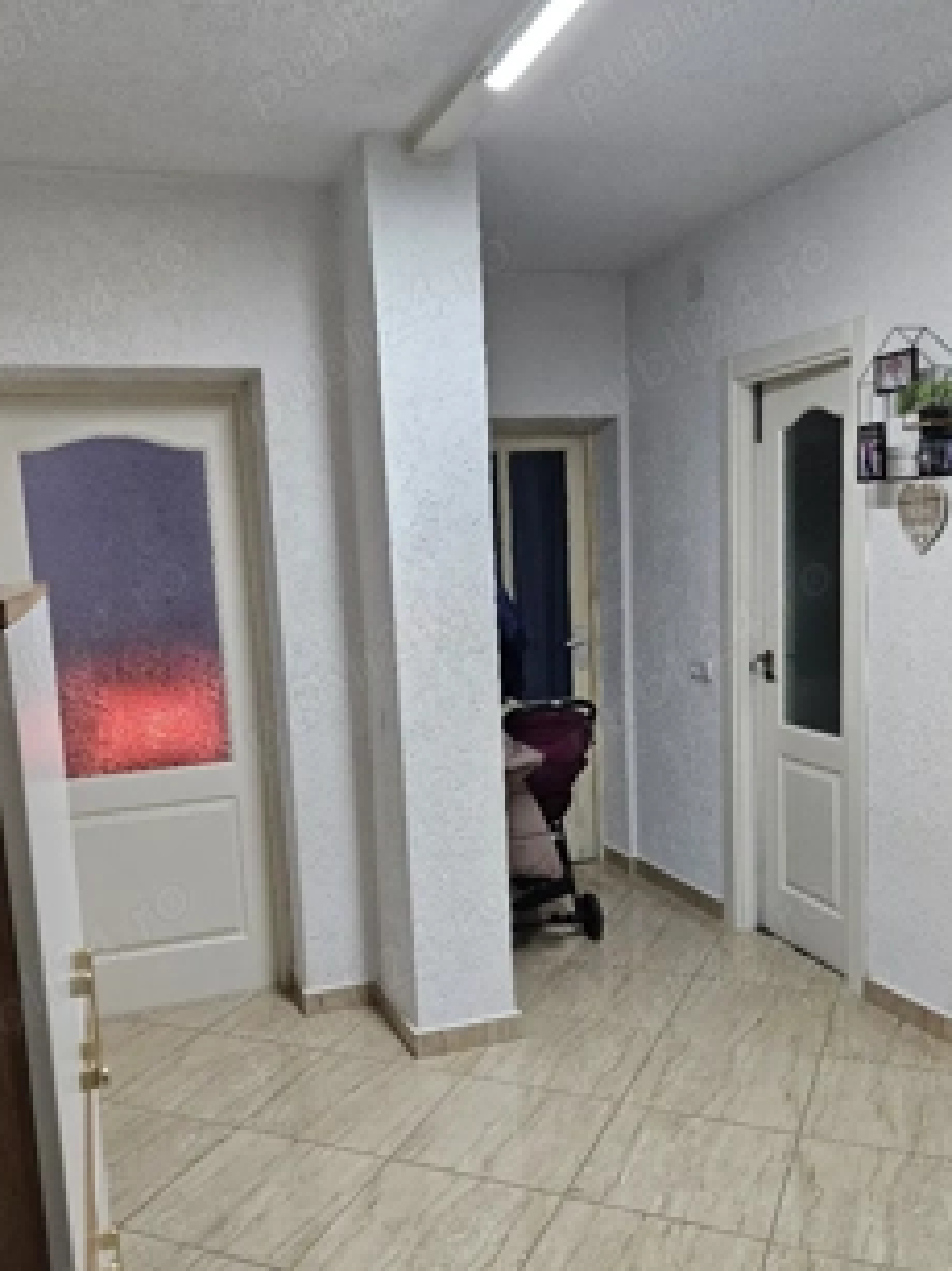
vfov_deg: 59.8
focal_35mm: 30
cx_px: 459
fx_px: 1101
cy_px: 708
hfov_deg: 46.8
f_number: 1.8
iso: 250
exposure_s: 1/143
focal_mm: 5.4
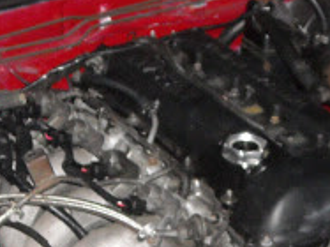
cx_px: 219
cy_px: 229
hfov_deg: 16.4
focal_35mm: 120
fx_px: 1143
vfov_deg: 12.2
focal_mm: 5.7
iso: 400
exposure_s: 1/60
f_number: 2.8
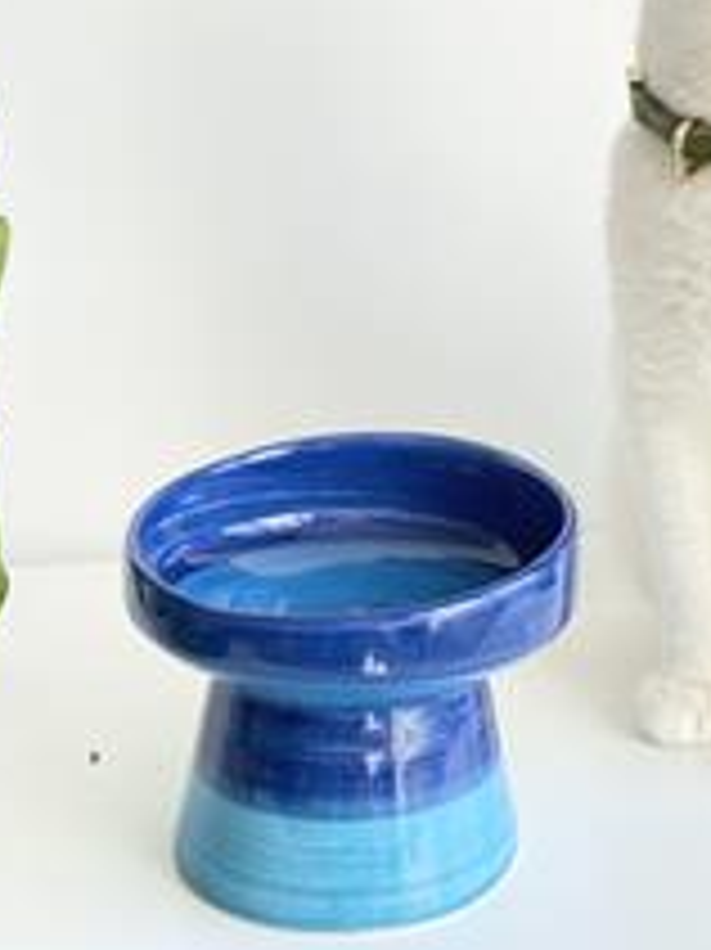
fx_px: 1398
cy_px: 182
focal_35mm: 51
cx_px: 423
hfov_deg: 28.5
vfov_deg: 36.2
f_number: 1.8
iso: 32
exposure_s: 1/140
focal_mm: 4.25
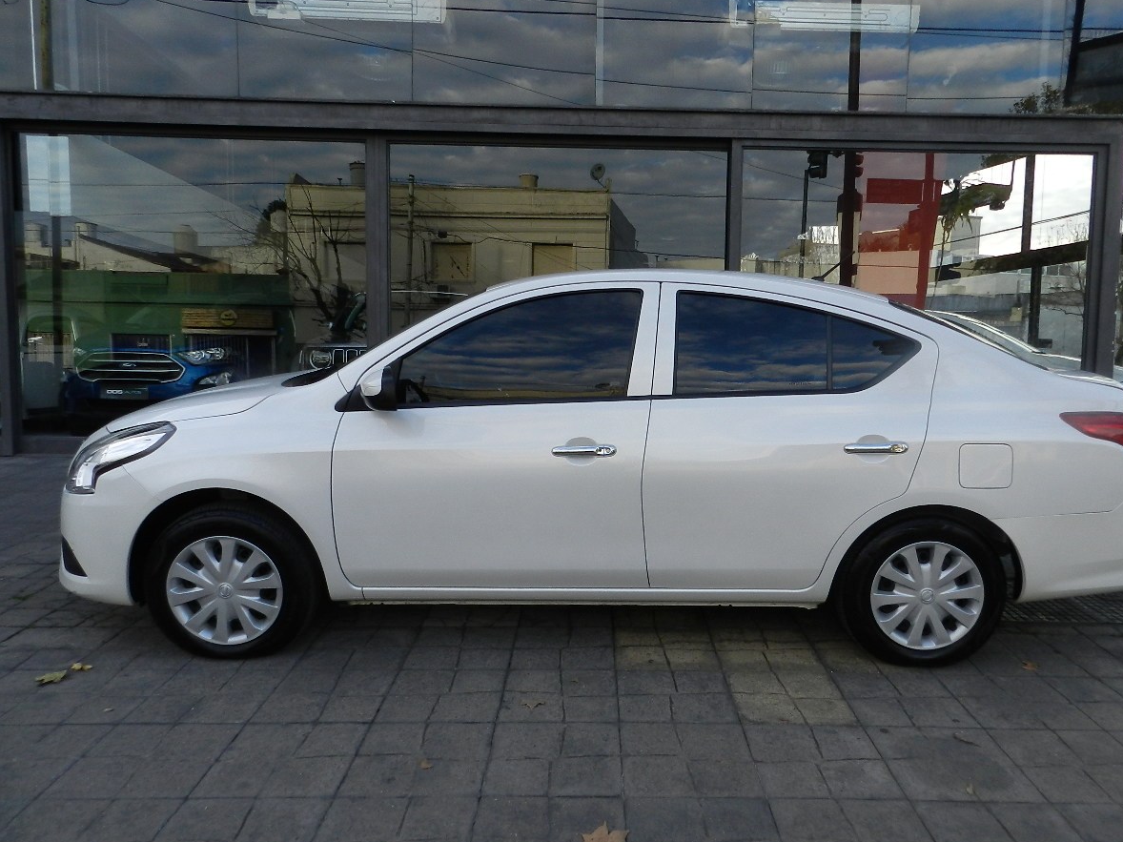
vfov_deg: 54.9
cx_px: 609
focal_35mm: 25
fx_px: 811
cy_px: 429
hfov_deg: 69.3
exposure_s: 1/400
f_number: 3.4
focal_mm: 4
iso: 160
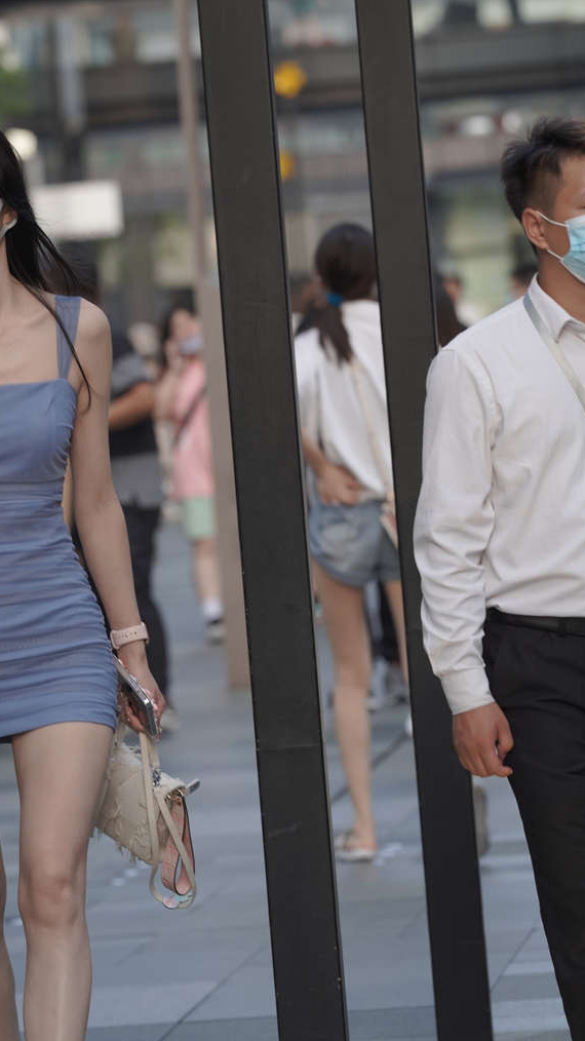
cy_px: 479
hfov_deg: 4.8
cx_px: 23
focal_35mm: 251
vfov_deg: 8.6
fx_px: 6925
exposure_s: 1/500
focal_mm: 135
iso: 500
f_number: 4
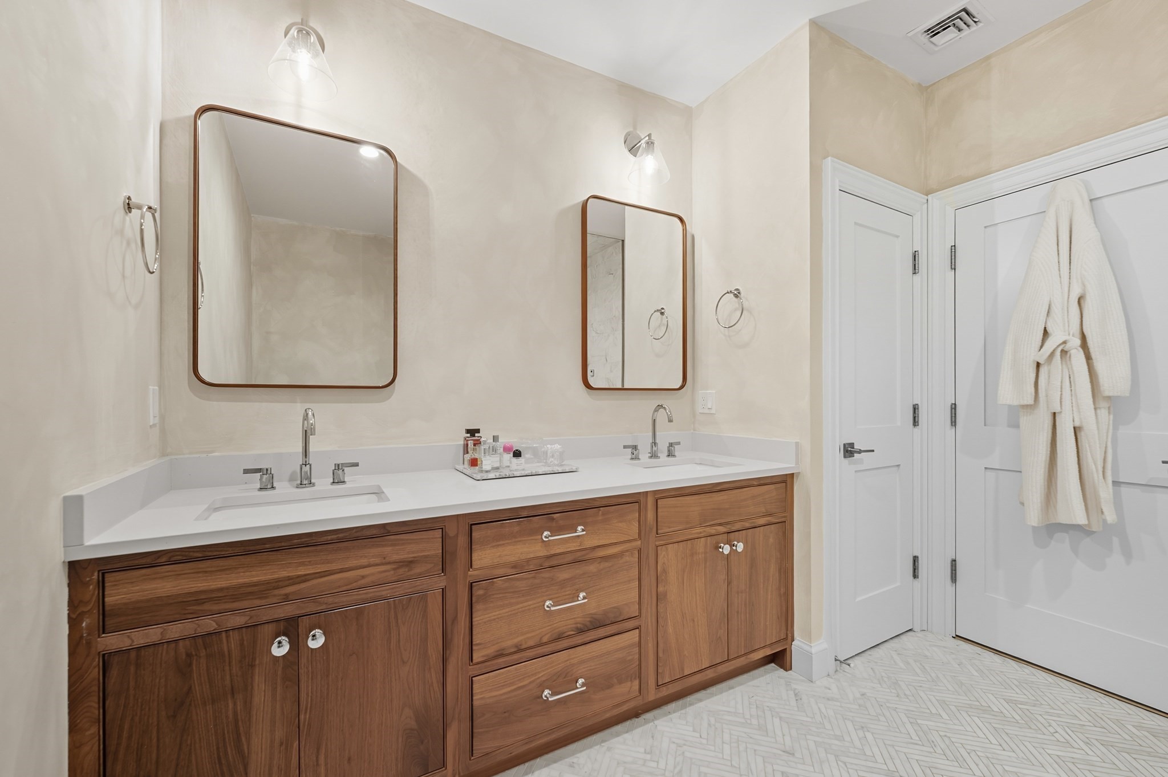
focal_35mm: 14
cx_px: 584
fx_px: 454
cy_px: 388
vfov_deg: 81.1
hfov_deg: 104.3
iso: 100
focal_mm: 14
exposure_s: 1
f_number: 8
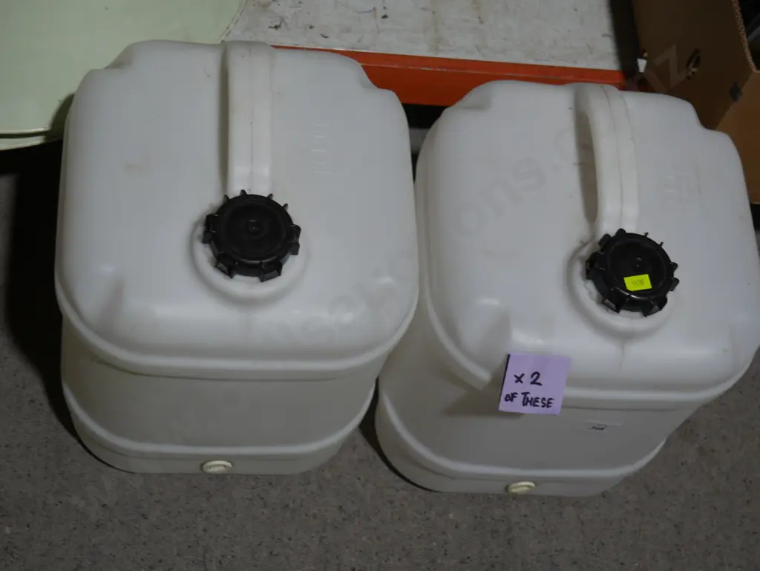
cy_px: 286
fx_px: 1274
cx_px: 380
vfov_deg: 25.3
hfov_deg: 33.2
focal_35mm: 58
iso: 200
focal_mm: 29
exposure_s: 1/60
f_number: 5.4
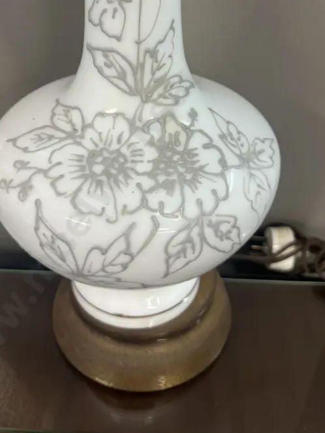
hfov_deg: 38.7
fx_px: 463
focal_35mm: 37
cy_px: 119
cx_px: 157
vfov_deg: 48.6
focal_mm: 6.86
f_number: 1.78
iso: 125
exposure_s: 1/50
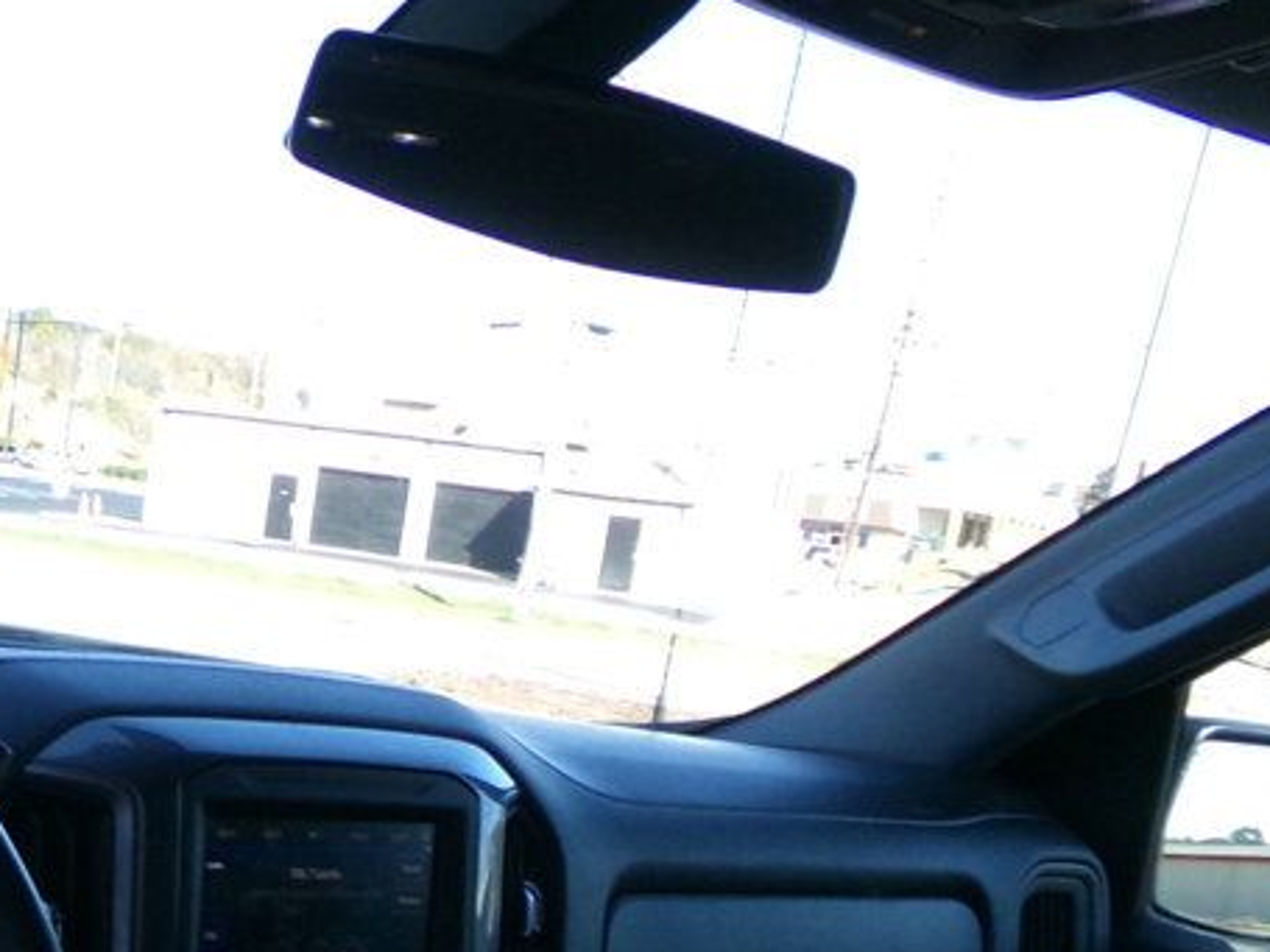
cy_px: 932
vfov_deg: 25.8
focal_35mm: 54
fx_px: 1981
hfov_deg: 32.4
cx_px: -33
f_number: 11.07
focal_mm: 4.3
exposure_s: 1/60
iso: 392
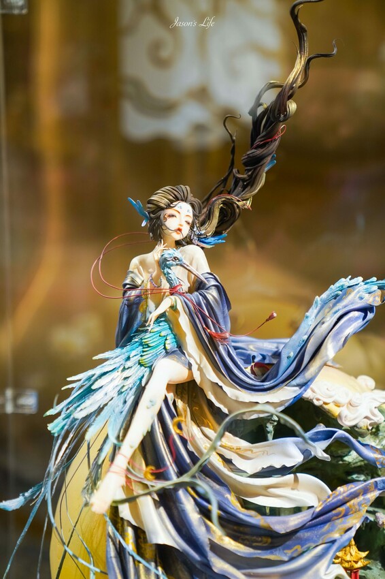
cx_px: 192
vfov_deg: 28.9
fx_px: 1124
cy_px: 290
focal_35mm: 70
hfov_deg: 19.4
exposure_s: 1/80
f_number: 2.8
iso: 400
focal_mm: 70
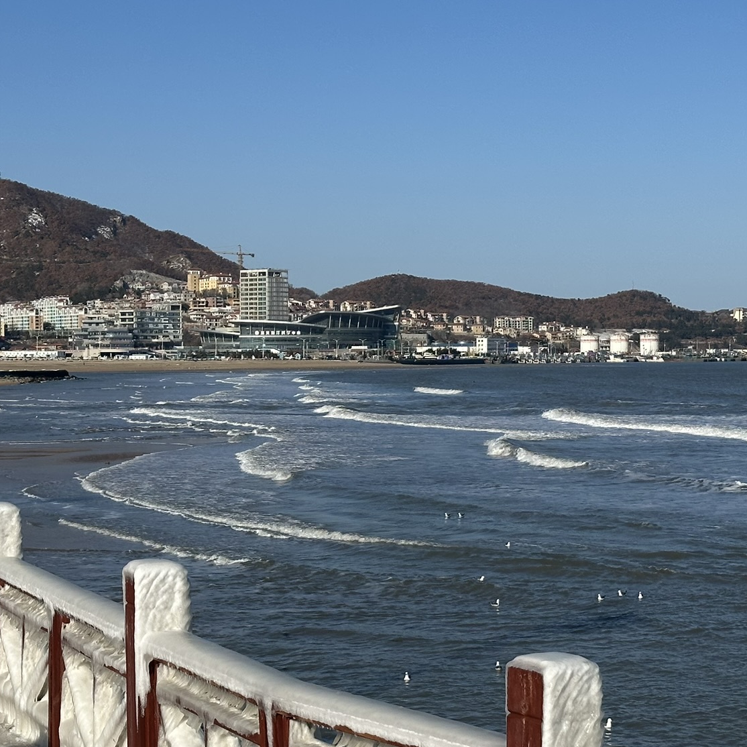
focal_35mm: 78
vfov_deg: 22.2
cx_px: 317
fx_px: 1904
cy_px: 440
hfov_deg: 22.2
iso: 64
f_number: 1.78
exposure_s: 1/7092
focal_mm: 6.86
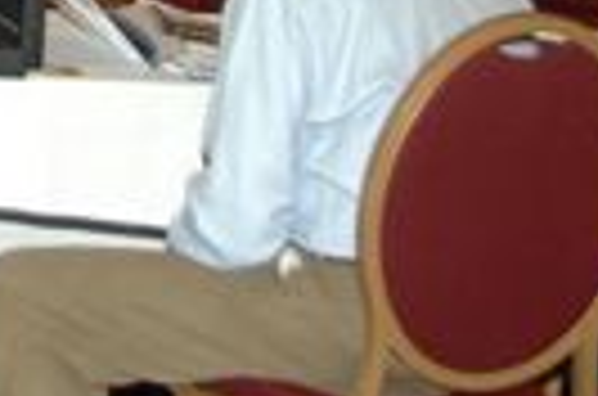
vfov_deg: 6.7
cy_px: -475
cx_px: -414
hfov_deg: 10.1
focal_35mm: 195
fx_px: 3238
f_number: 4
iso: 400
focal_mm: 27
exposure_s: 1/125
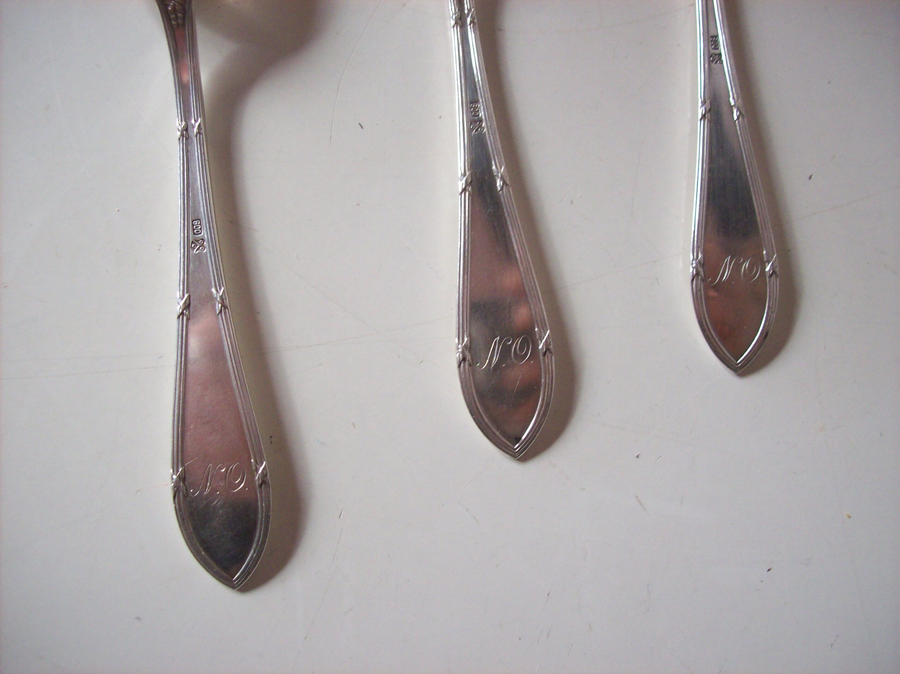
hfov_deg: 51.4
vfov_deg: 39.6
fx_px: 936
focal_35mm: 36
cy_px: 337
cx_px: 450
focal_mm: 6
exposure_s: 1/50.5
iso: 160
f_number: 2.7
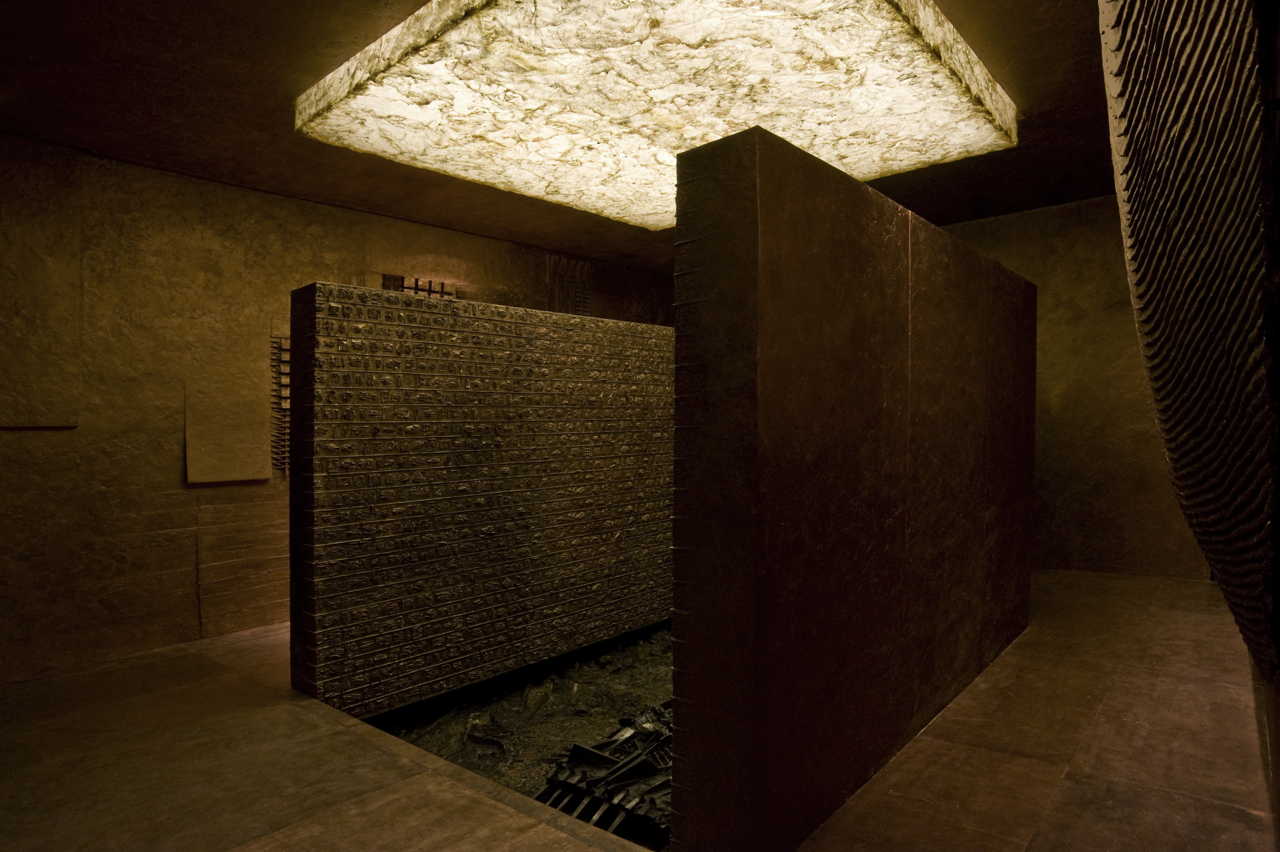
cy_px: 426
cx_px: 640
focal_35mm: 20
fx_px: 711
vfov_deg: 61.9
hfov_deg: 84.0
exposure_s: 2
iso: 800
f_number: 14
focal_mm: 20
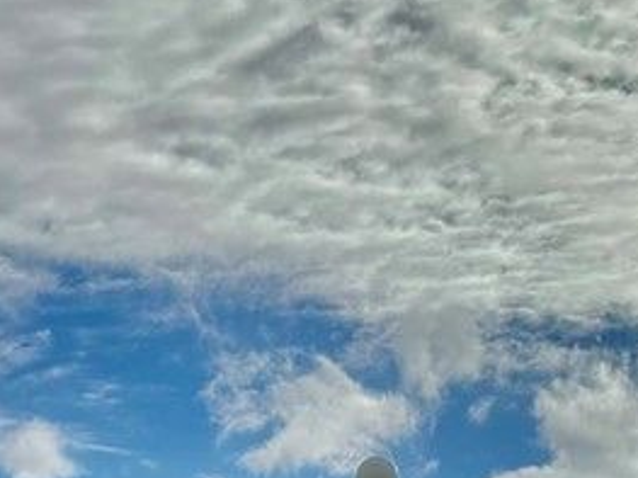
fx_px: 2690
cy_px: 1245
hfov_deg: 13.5
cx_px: 228
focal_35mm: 146
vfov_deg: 8.9
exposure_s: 1/11905
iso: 80
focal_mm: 6.76
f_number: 1.78
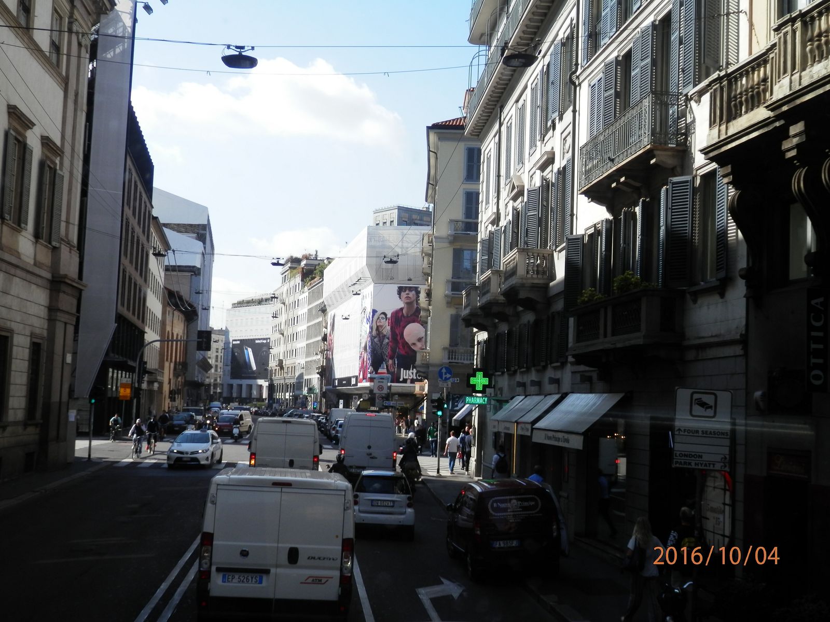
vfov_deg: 32.2
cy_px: 311
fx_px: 1079
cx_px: 415
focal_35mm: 45
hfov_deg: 42.1
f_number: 3.8
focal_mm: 8
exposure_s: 1/500
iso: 80
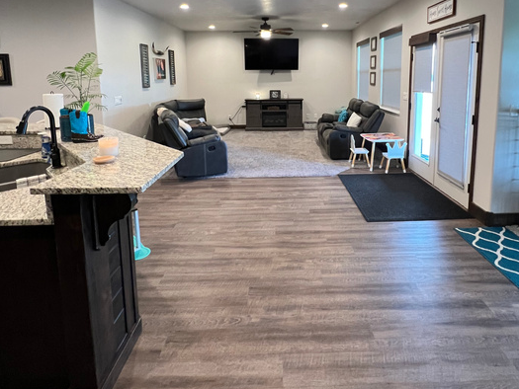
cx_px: 283
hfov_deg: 84.4
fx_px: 285
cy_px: 115
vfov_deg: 65.9
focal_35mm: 19
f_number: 1.8
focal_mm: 1.57
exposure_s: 1/60
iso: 320
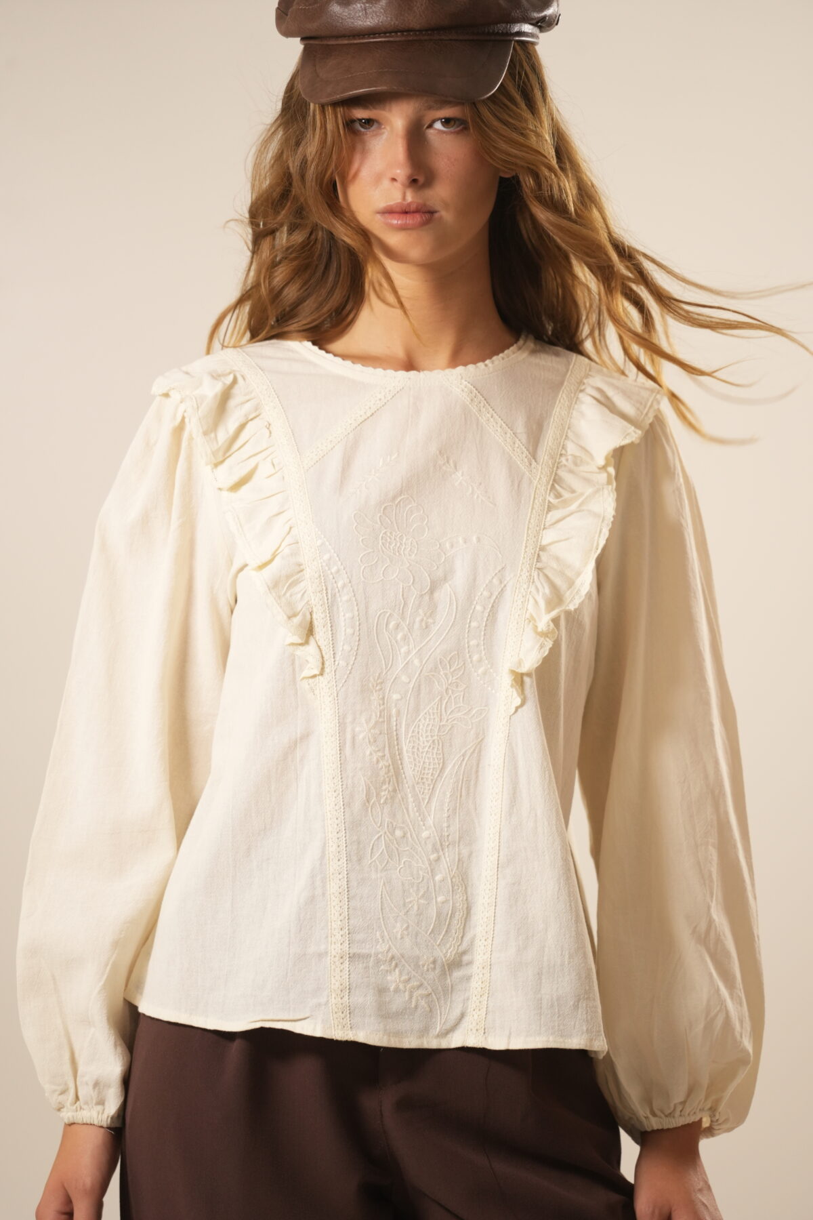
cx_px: 406
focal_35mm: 200
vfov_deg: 10.3
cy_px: 610
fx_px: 6774
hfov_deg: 6.9
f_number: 4
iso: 1250
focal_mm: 200
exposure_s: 1/125
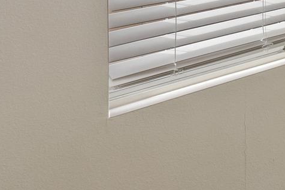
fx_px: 665
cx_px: 735
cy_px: -161
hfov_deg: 13.8
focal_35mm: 84
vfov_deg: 14.2
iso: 500
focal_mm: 16
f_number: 8
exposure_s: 1/40
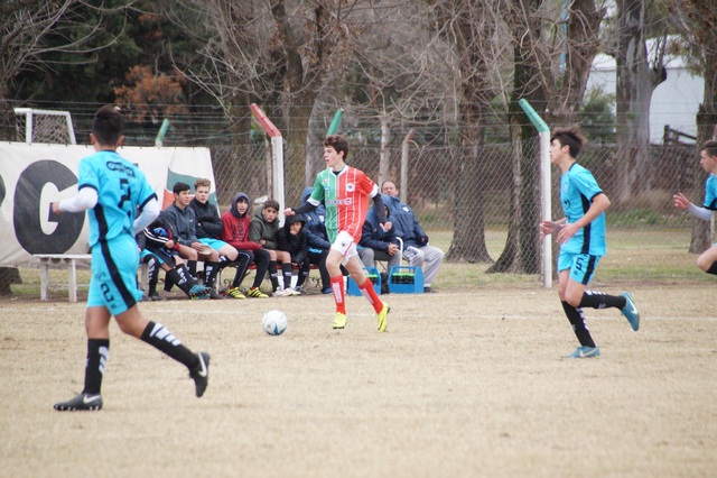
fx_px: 7465
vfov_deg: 3.7
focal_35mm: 375
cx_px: 358
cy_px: 239
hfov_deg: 5.5
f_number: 6.3
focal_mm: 250
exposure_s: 1/1000
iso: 3200
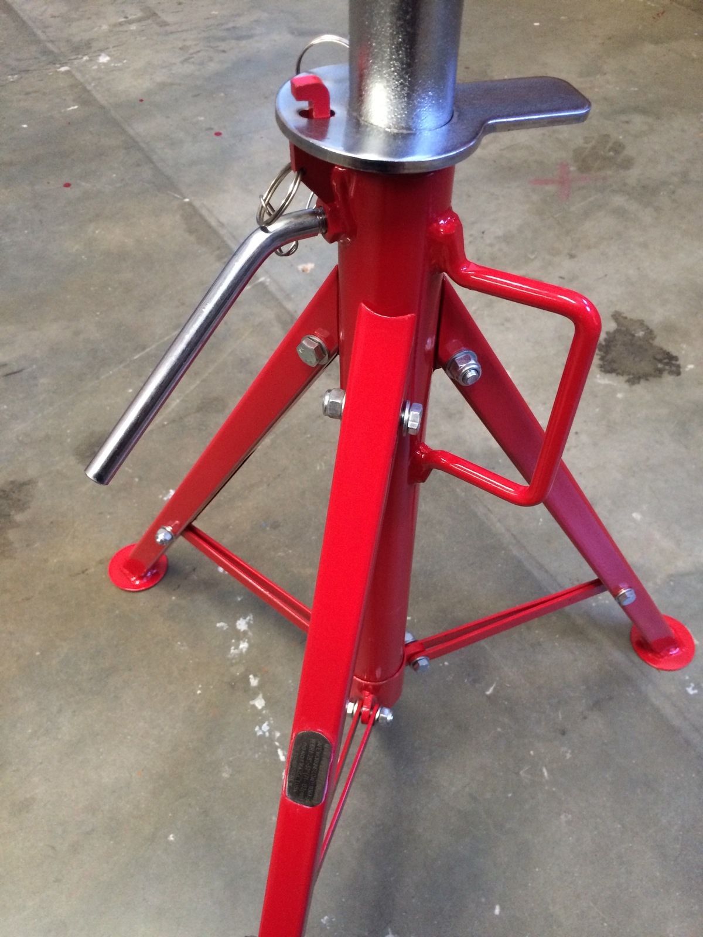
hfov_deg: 48.2
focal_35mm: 29
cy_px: 468
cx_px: 352
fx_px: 785
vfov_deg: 61.7
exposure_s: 1/33
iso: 320
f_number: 2.2
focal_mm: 4.15
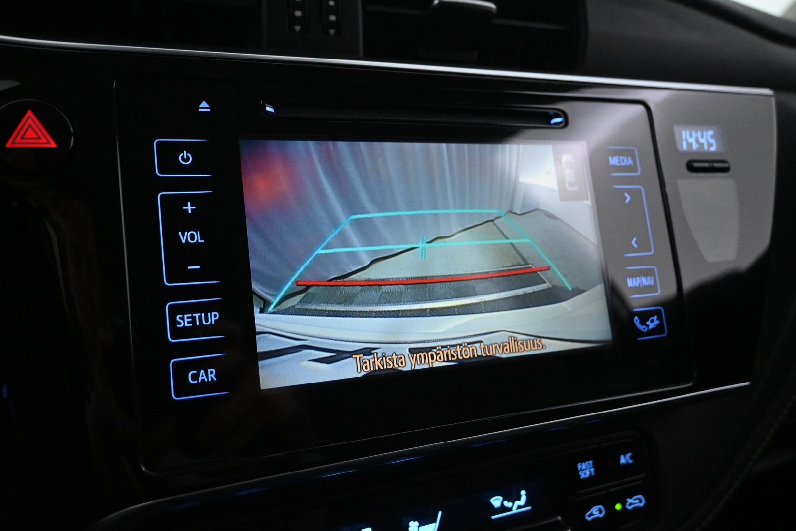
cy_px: 266
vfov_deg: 44.6
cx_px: 398
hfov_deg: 63.2
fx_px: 647
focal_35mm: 29
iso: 3200
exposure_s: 1/80
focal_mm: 19.5
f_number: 3.8
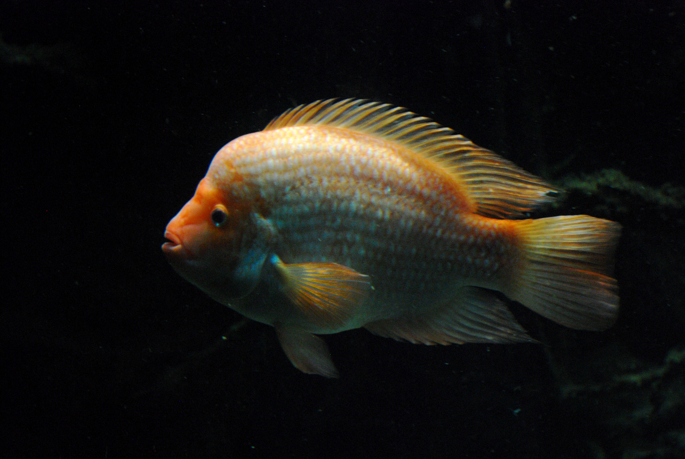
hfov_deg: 28.0
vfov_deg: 19.0
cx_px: 342
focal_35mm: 72
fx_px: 1372
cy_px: 230
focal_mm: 48
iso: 800
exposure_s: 1/25
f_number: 5.6
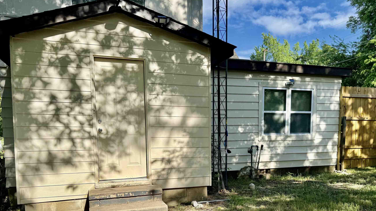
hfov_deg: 62.4
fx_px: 309
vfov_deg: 36.7
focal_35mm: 31
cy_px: 163
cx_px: 210
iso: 80
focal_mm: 6.76
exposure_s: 1/3021
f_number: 1.78
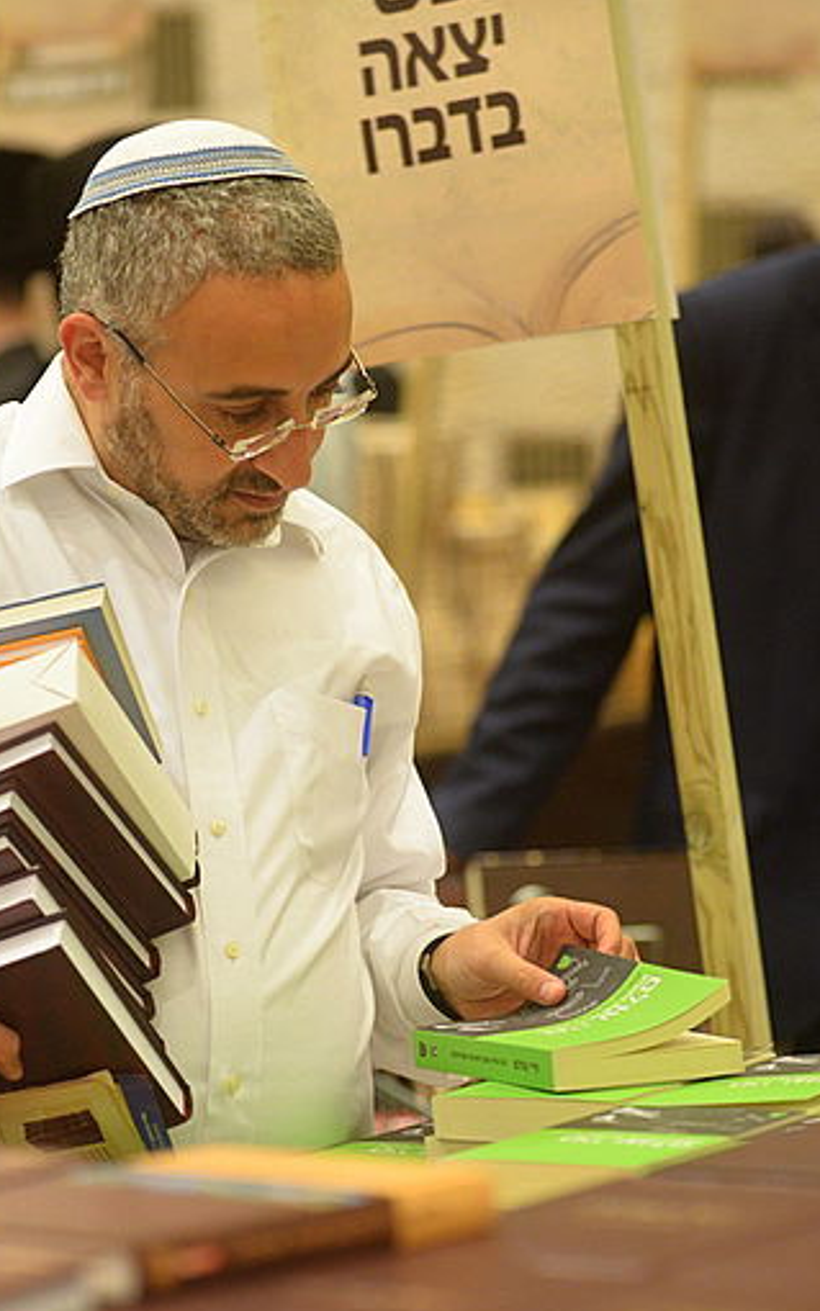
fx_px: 5432
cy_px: 679
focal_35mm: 152
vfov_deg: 13.8
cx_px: 293
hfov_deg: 8.6
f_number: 2.8
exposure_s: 1/125
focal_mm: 95
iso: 2500
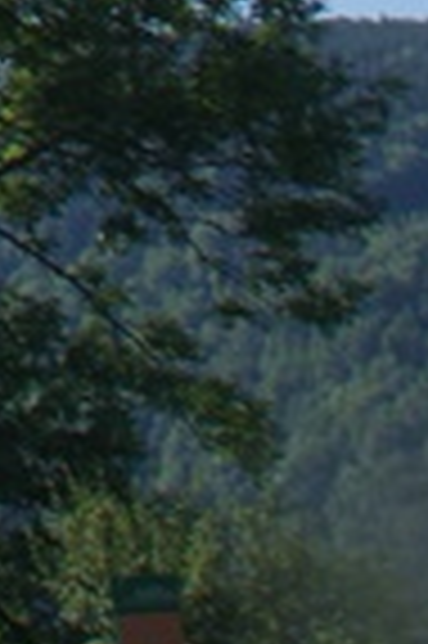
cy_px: -1128
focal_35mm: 194
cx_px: -1072
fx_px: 3468
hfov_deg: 6.2
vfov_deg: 9.1
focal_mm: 18
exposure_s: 1/160
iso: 100
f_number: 10
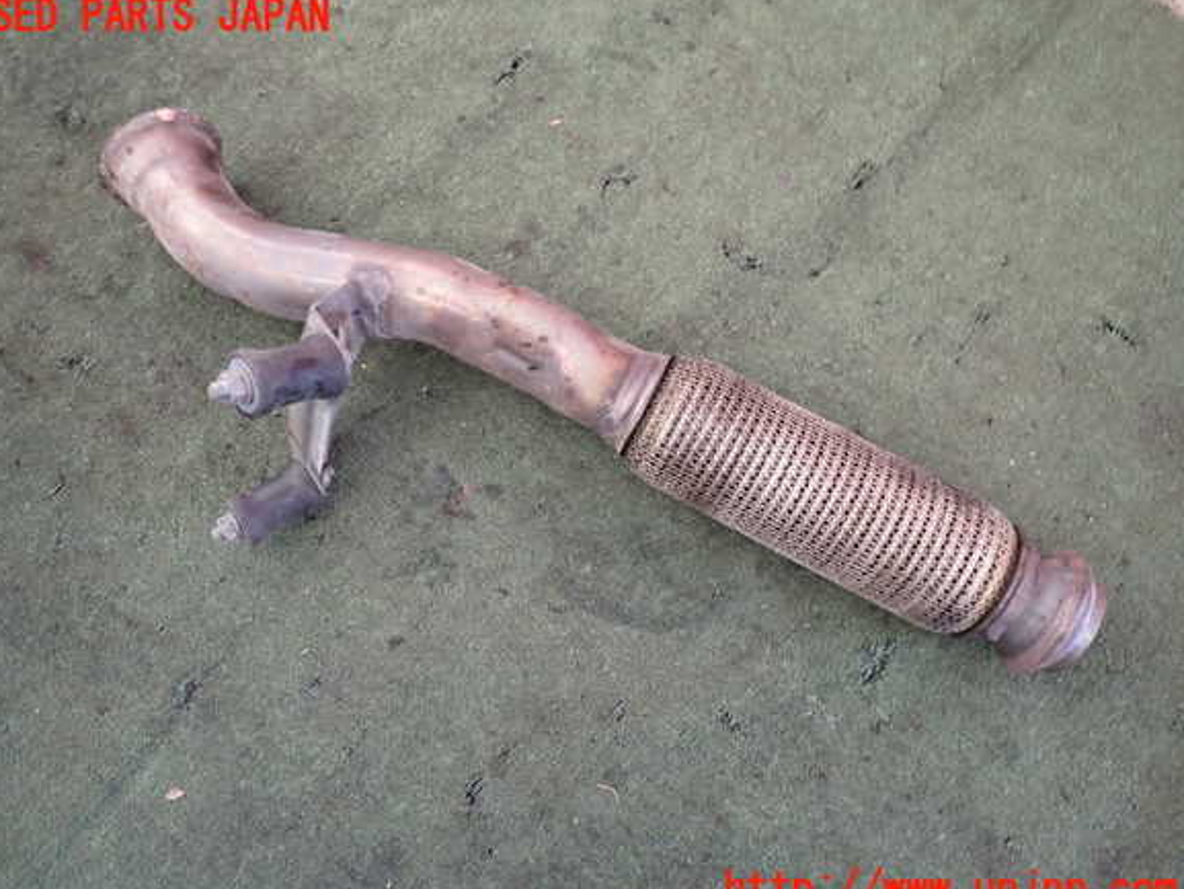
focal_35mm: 26
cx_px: 573
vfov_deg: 53.1
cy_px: 454
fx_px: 889
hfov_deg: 67.3
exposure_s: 1/30
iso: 400
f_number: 2
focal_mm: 4.5
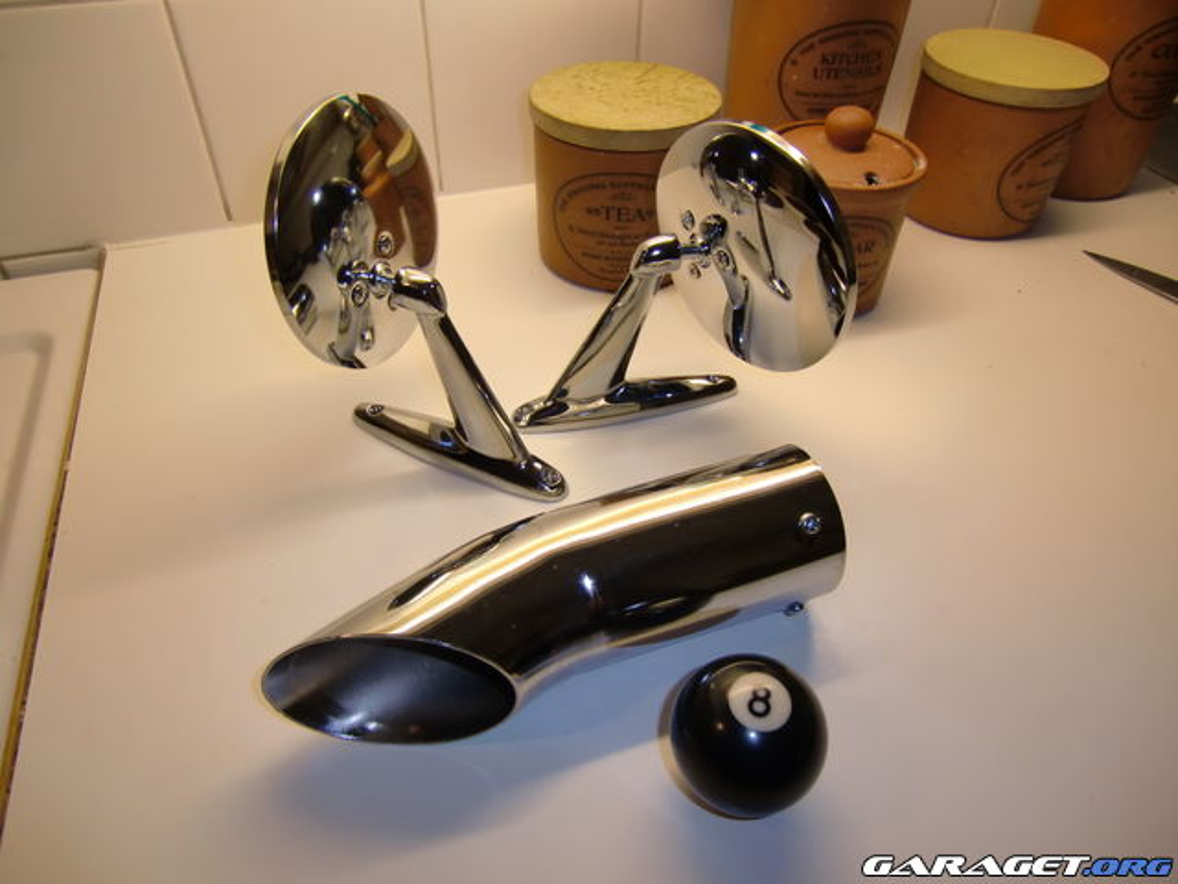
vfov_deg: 56.8
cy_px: 442
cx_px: 589
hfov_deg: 71.6
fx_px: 817
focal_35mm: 24
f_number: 3.2
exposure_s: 1/60
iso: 125
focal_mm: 4.3
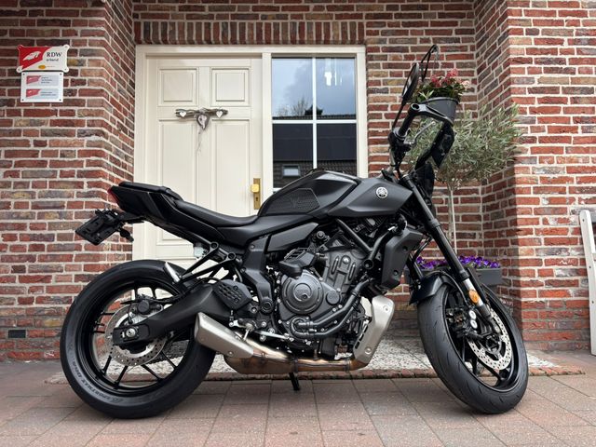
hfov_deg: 67.3
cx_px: 298
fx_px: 448
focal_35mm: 26
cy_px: 224
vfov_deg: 53.1
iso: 40
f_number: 1.6
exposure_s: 1/218
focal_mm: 5.96
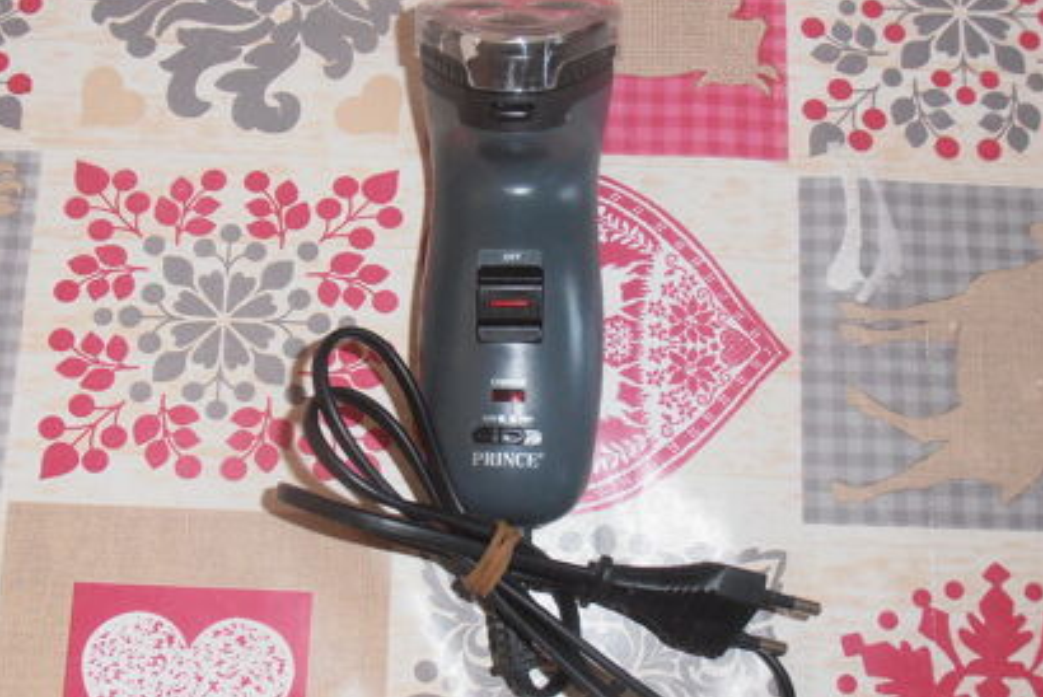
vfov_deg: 29.9
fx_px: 1305
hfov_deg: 43.5
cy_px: 382
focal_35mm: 45
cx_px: 481
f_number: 3.9
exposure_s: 1/40
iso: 125
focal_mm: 6.61
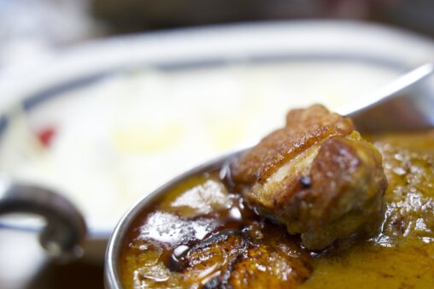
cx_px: 322
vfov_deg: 28.3
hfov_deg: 40.8
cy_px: 209
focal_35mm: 47
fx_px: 566
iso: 800
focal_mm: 31
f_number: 3.2
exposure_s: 1/40
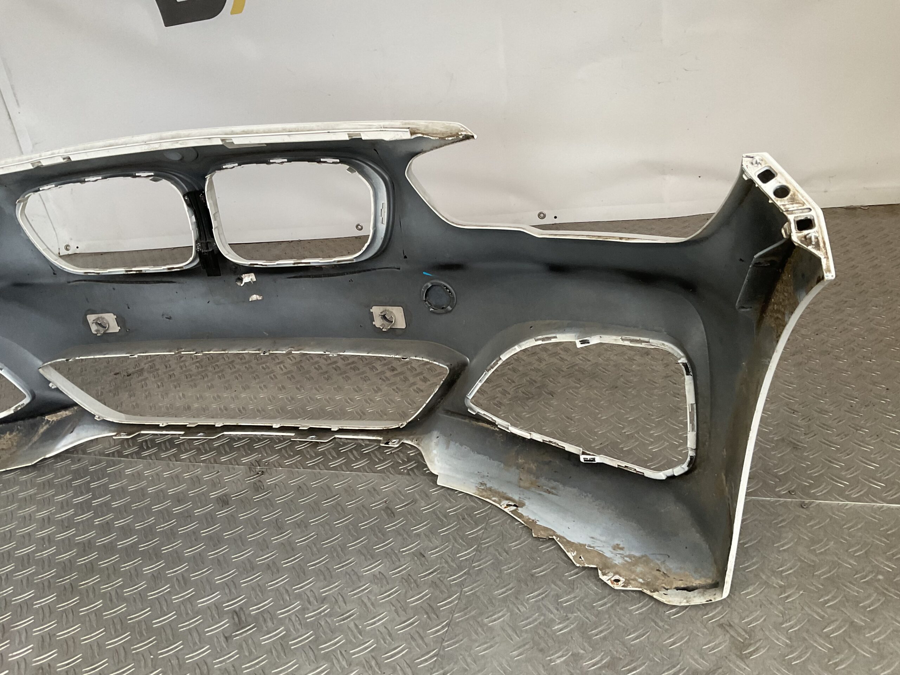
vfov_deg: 48.2
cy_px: 338
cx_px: 450
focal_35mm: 29
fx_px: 754
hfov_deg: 61.7
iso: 64
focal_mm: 3
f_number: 1.8
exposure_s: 1/50
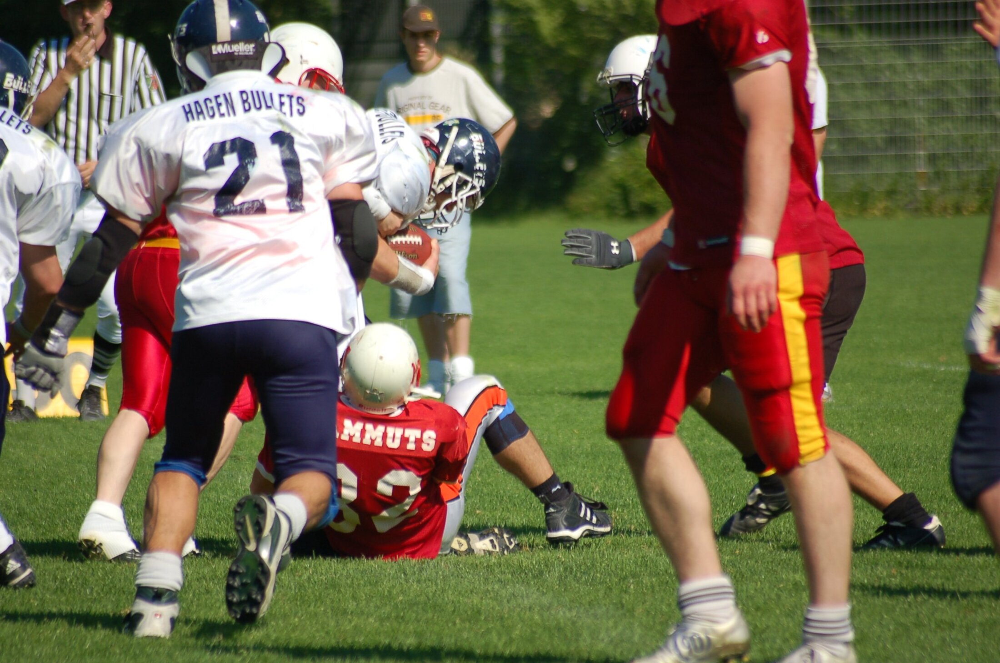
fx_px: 12476
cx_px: 500
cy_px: 332
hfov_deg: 4.6
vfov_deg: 3.0
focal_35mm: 450
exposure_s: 1/1000
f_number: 5.6
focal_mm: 300
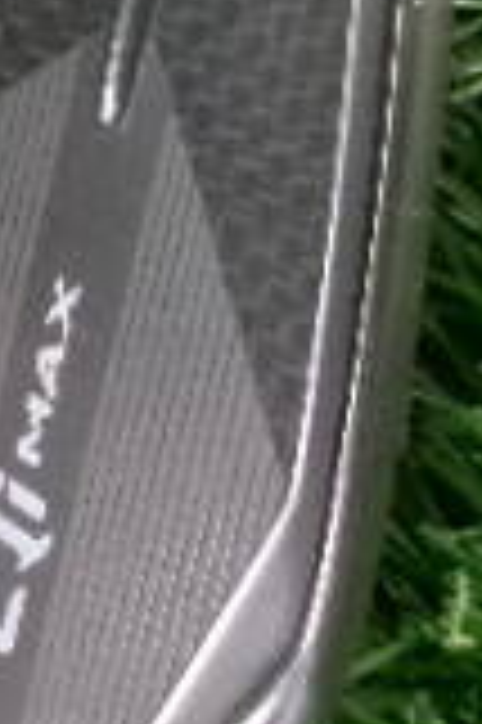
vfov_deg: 17.2
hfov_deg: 10.8
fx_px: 2335
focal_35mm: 116
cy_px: -36
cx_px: -487
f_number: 3.9
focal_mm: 5.1
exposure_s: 1/50
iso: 800
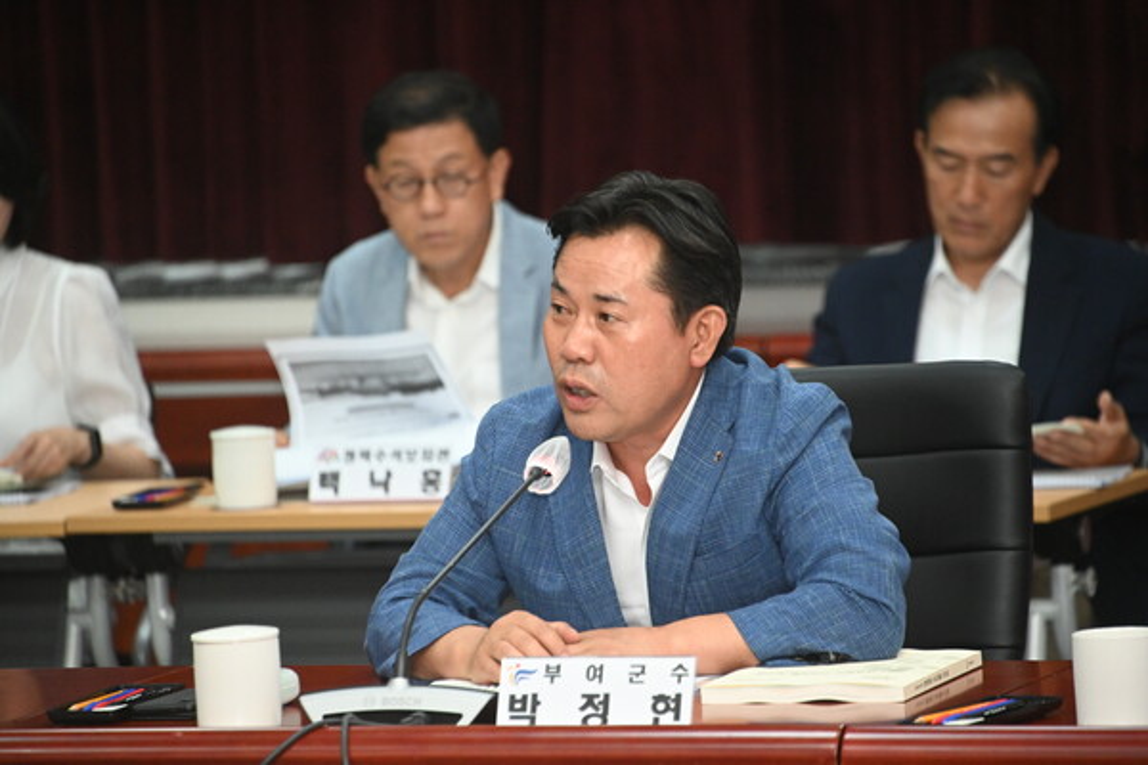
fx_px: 9566
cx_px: 574
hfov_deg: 6.9
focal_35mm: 300
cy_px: 382
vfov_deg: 4.6
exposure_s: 1/200
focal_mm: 300
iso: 4000
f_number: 5.6
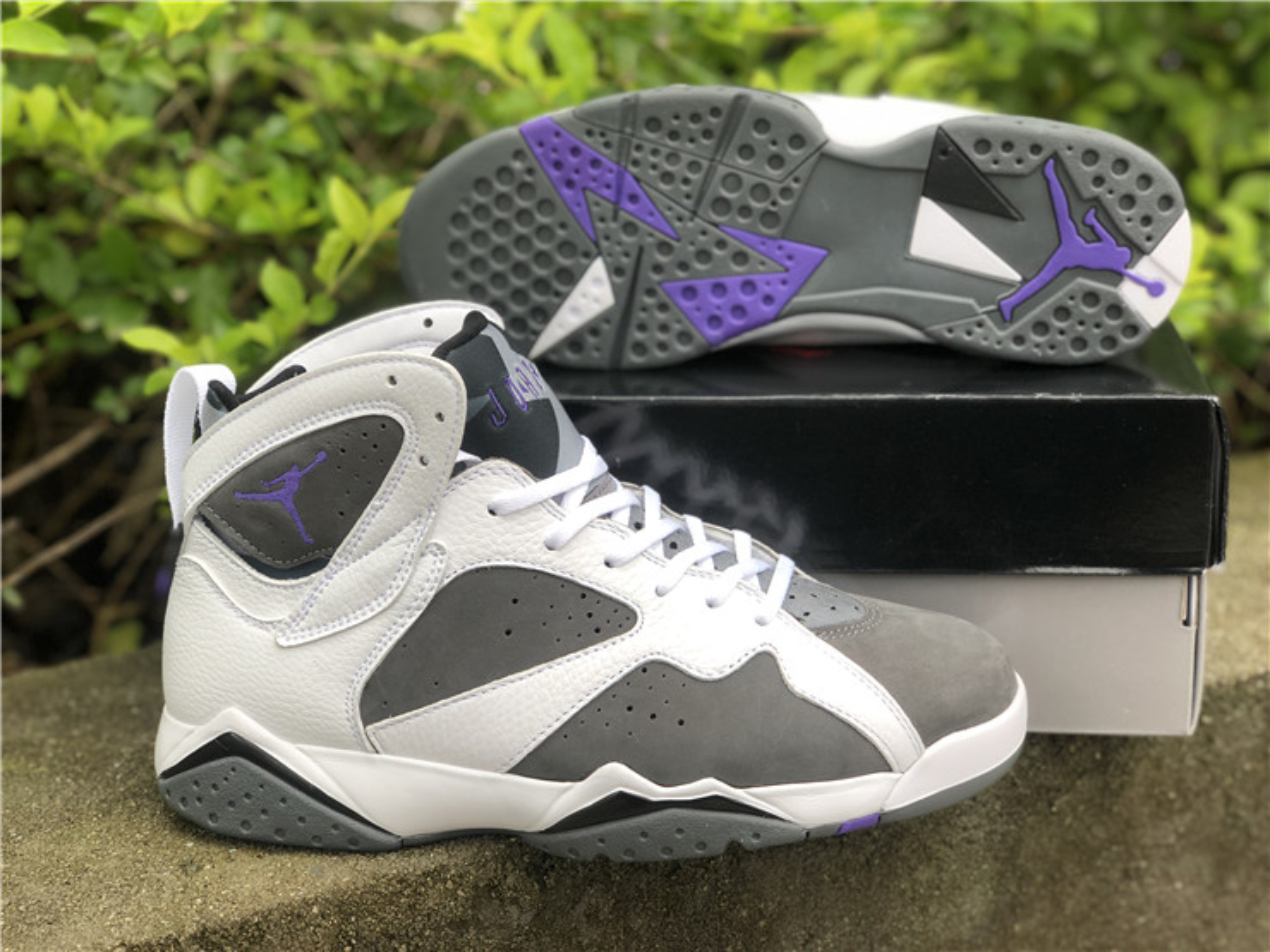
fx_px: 1908
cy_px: 476
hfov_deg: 36.8
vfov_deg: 28.0
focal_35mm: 52
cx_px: 635
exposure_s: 1/120
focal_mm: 6
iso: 25
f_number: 2.4
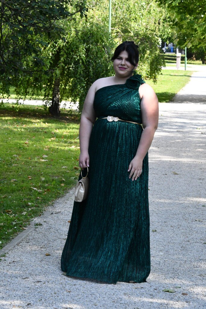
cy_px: 154
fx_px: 1184
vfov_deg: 14.9
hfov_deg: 9.9
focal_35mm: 138
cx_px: 103
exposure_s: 1/500
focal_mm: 92
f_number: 11
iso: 2000
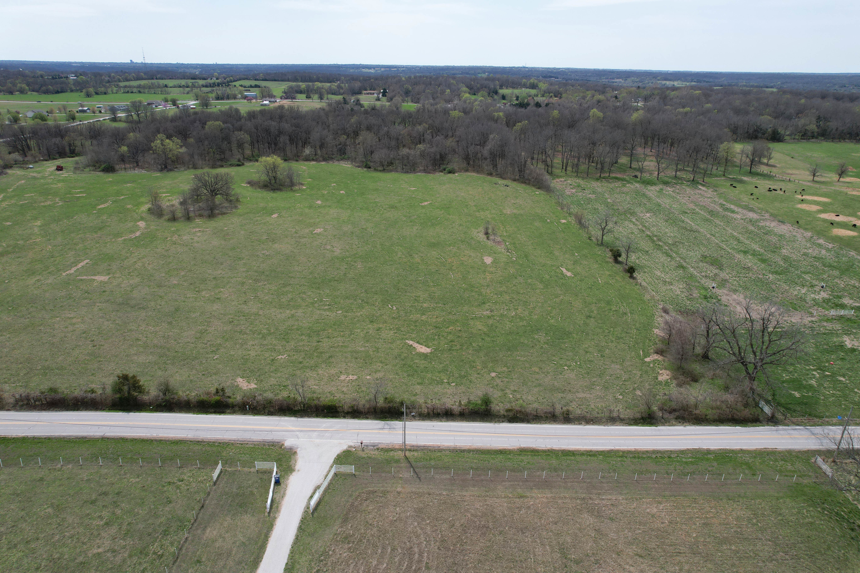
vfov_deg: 57.2
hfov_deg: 78.6
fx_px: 526
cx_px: 430
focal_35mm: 22
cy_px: 286
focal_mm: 8.38
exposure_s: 1/2000
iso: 100
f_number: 2.8
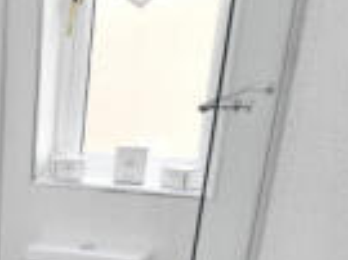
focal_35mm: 70
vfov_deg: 18.6
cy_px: 385
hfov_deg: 24.0
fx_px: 703
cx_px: -117
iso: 800
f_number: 4.5
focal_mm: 10
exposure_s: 1/125
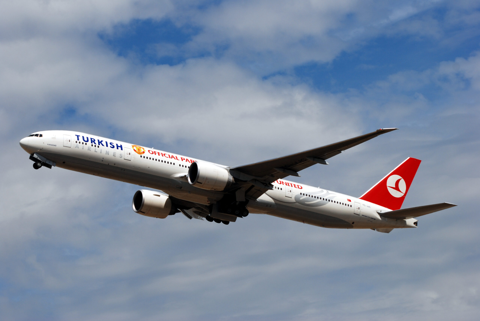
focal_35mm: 202
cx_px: 240
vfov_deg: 6.8
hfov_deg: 10.1
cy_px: 160
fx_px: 2703
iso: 100
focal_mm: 135
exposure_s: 1/1000
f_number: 9
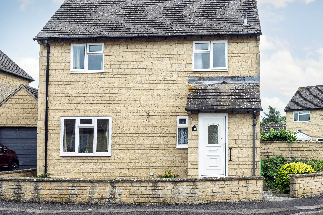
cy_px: 94
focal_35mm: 35
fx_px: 314
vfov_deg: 37.7
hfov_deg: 54.2
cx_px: 188
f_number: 8
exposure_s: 1/125
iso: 250
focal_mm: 30
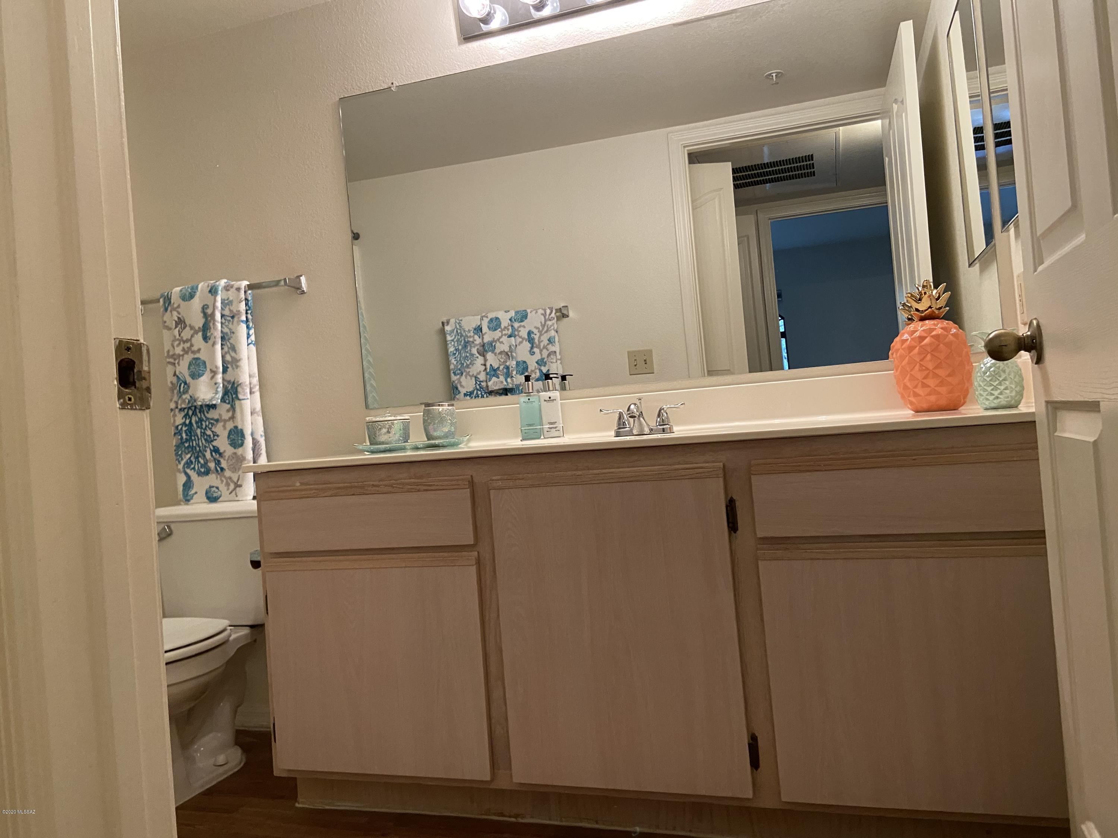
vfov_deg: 53.1
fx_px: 840
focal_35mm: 26
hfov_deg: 67.3
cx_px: 559
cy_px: 419
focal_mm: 4.25
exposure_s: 1/60
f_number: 1.8
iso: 200
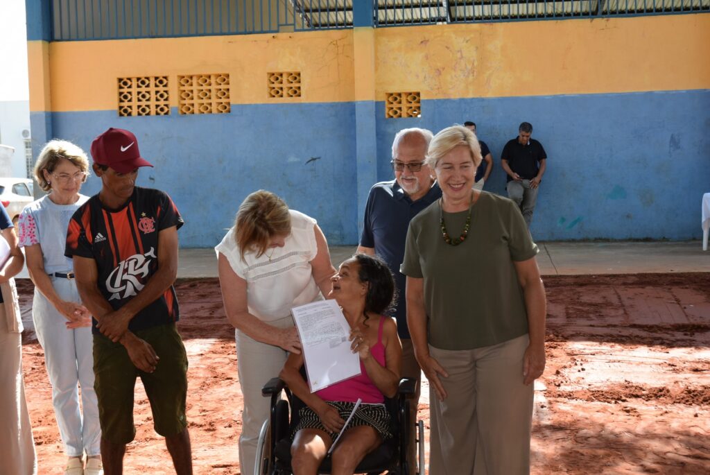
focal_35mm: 51
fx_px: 1007
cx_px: 355
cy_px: 238
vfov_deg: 26.5
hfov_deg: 38.8
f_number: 5.6
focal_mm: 34
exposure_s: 1/125
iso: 140
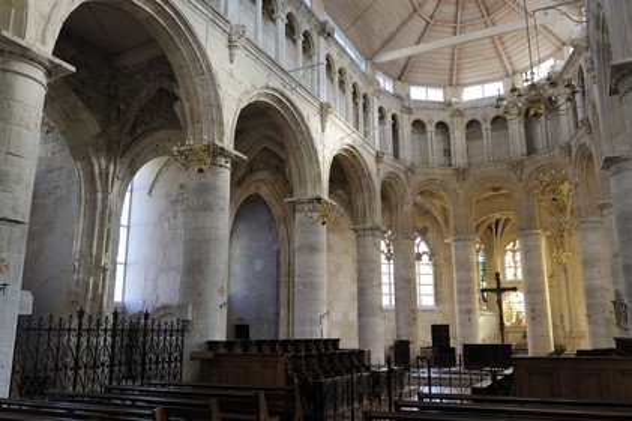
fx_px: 509
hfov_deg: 63.7
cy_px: 210
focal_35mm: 29
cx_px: 316
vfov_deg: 44.9
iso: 800
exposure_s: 1/80
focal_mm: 29
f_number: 5.6
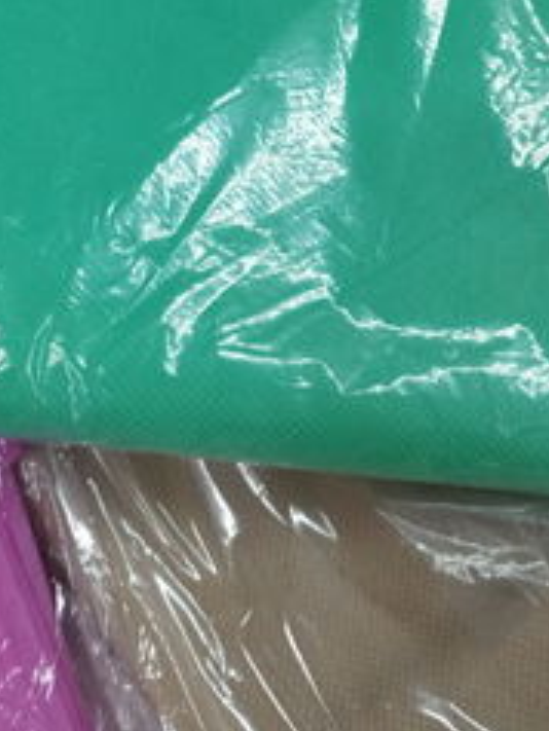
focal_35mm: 54
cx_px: 154
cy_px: 51
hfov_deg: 26.8
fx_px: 1141
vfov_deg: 33.4
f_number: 1.89
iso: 390
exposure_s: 1/50
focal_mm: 5.89
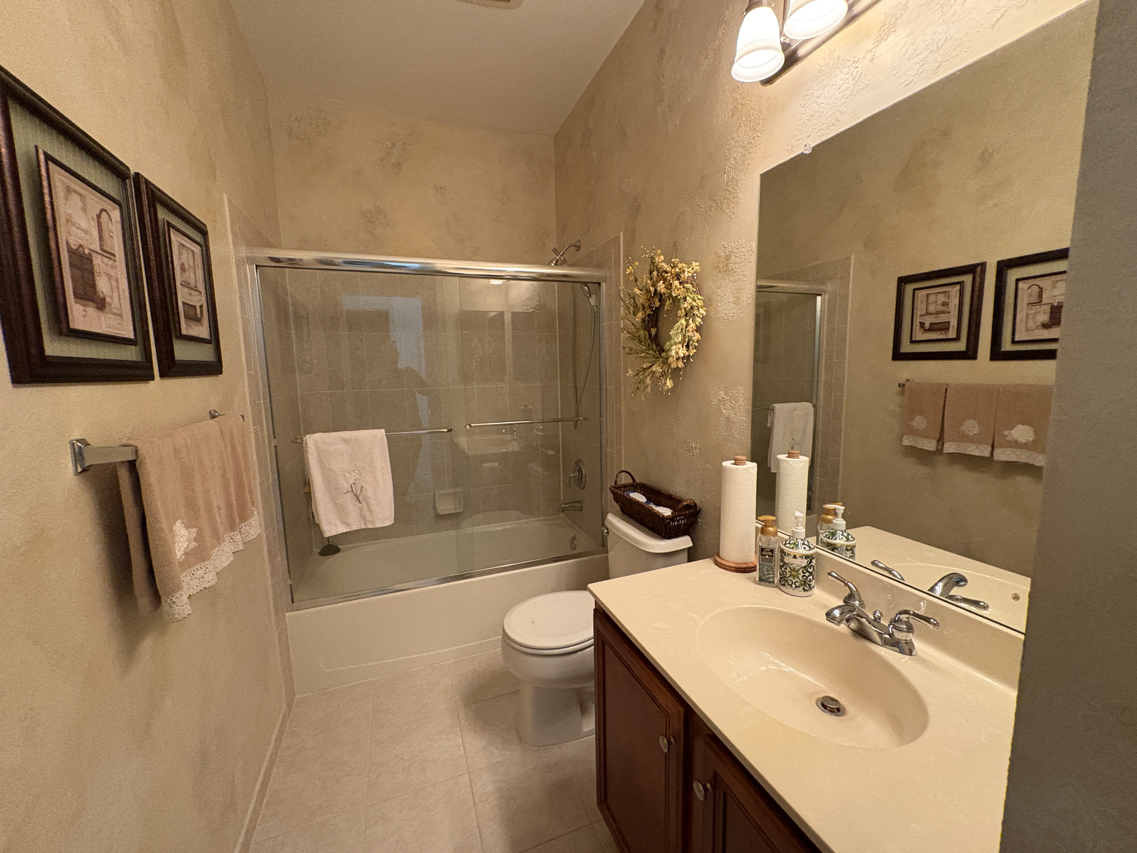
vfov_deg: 85.7
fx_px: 460
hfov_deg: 102.1
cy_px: 426
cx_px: 568
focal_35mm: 14
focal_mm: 2.22
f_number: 2.2
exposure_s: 1/60
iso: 800
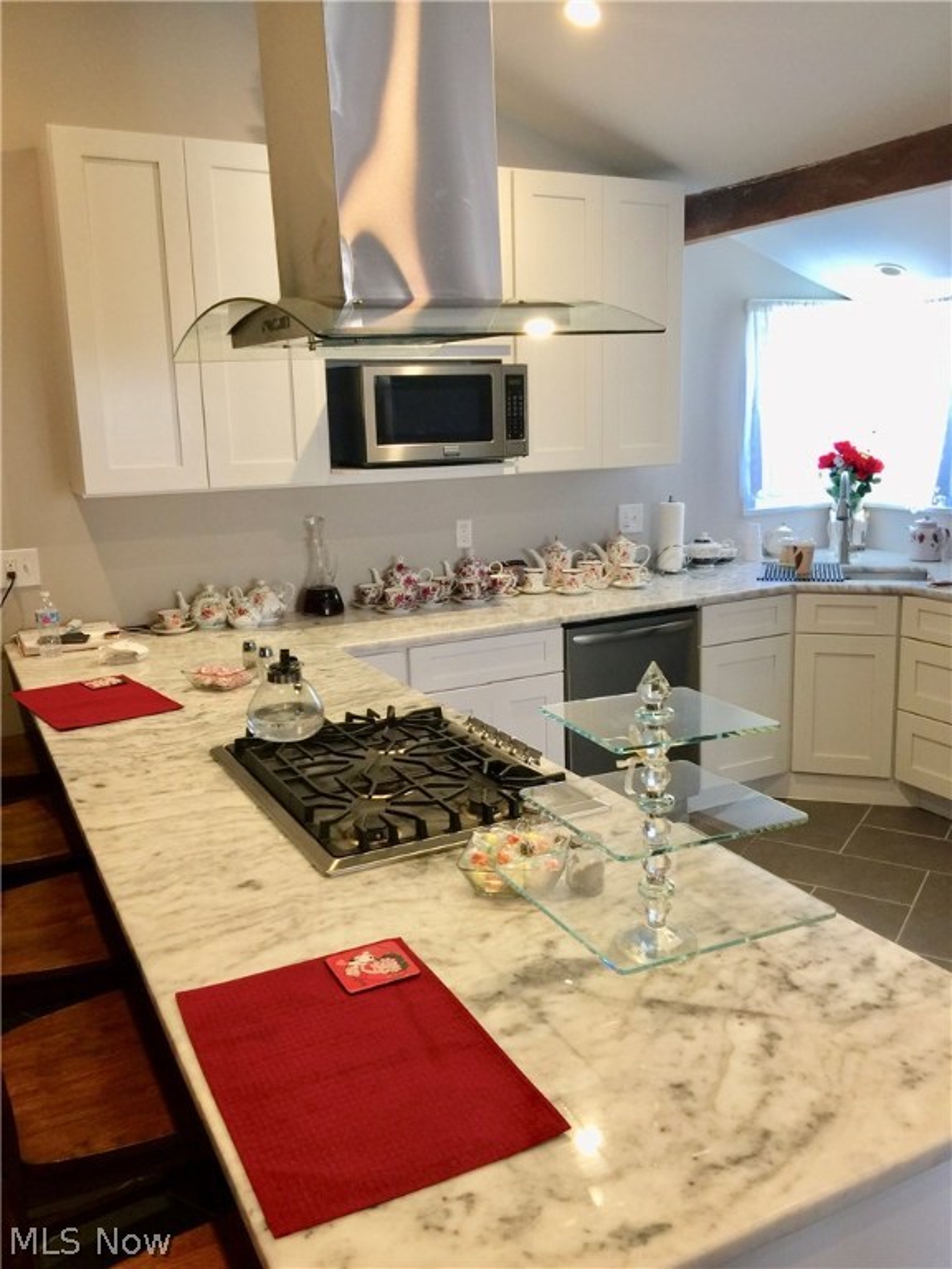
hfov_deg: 48.2
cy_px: 634
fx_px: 1063
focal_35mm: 29
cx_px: 476
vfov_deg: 61.7
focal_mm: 4.15
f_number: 2.2
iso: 50
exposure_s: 1/15
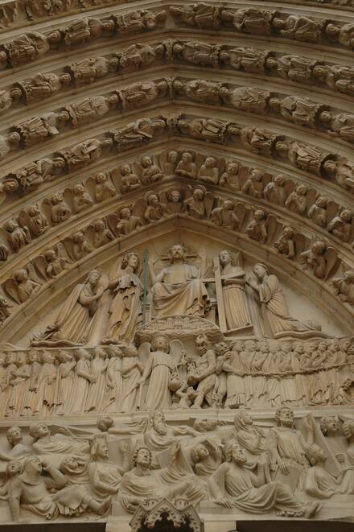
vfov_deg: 42.3
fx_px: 687
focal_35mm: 46
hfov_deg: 28.9
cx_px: 177
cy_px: 266
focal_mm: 31
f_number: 4
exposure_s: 1/60
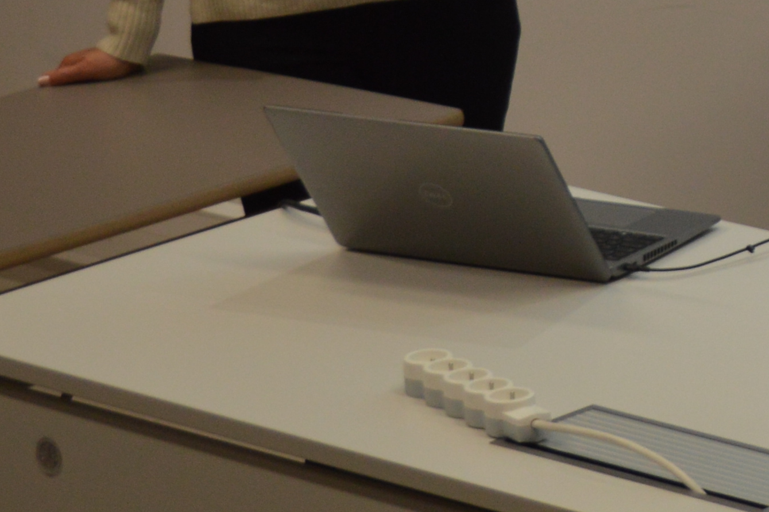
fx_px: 5465
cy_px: -356
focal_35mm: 256
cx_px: 1313
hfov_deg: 7.8
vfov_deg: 5.3
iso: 400
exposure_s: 1/100
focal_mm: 38
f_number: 4.8
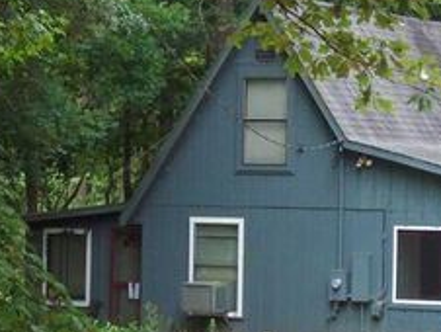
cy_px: 224
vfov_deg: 8.5
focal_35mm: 175
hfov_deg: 11.2
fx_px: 2232
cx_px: 406
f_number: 4.7
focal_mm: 15.3
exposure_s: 1/113
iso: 160
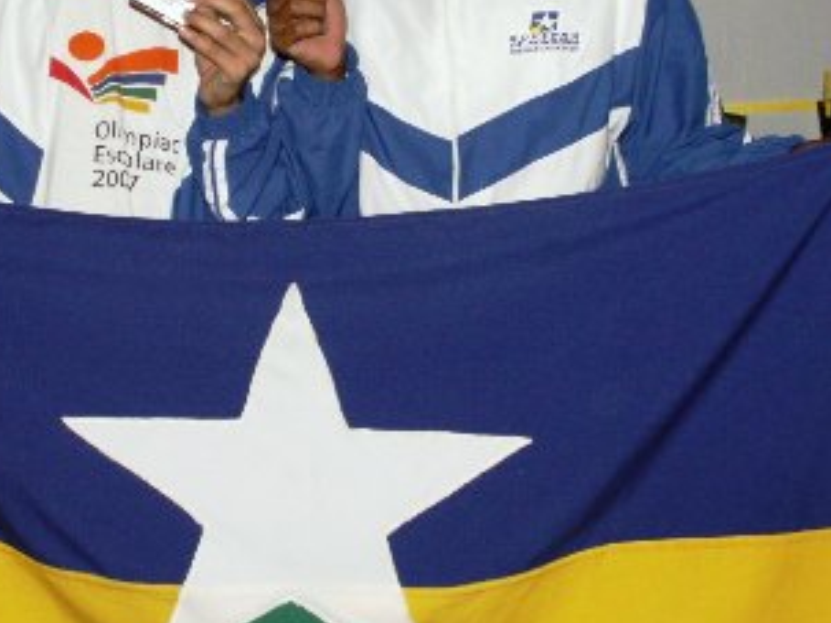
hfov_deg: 27.4
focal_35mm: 71
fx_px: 1704
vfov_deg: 20.6
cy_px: 202
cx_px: 337
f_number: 2.8
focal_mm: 7.19
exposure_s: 1/40
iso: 160
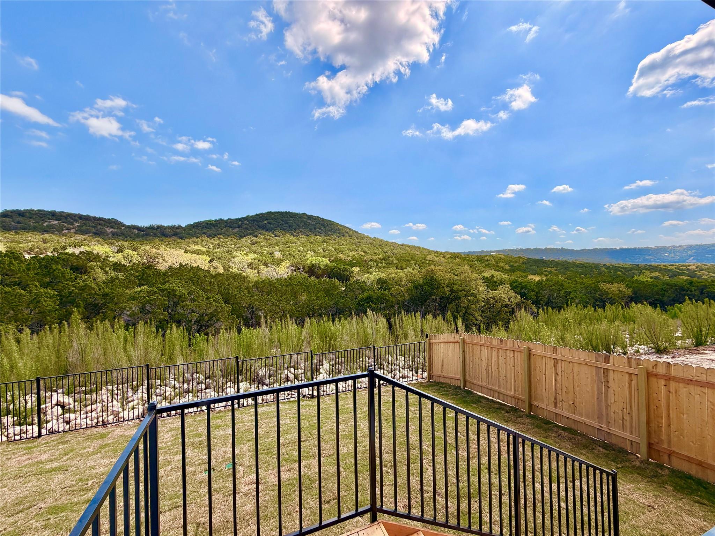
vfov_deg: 85.7
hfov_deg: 102.1
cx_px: 358
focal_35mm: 14
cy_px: 268
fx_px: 289
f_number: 2.2
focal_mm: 2.22
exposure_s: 1/1050
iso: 20
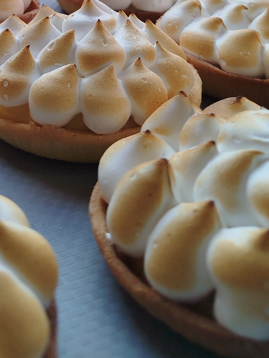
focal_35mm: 62
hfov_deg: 23.2
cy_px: -85
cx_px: 37
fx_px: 642
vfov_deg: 27.1
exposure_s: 1/413
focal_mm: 5.31
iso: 50
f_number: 1.7
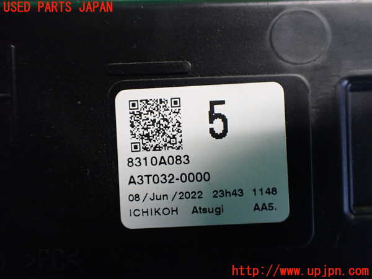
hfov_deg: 60.0
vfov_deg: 46.8
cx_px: 186
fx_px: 322
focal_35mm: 30
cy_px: 140
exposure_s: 1/80
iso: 800
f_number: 2.3
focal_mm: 5.4
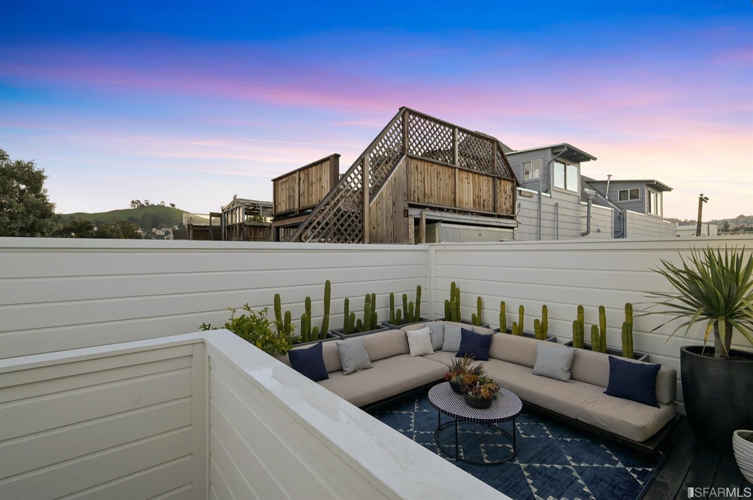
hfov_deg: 95.0
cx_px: 376
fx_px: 345
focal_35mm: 16
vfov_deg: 71.9
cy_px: 250
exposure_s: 1/40
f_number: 11
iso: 640
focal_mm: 16.5
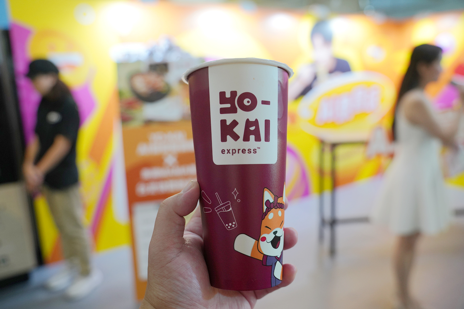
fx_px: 361
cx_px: 232
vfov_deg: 46.4
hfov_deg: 65.5
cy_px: 154
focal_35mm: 28
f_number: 4
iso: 1250
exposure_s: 1/60
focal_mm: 28
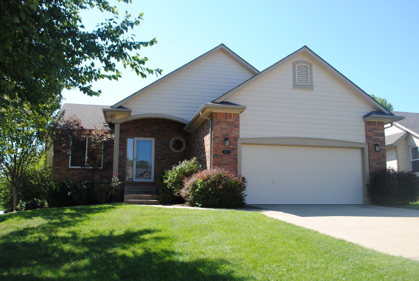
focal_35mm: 33
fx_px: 385
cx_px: 210
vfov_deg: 40.1
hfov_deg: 57.2
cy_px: 140
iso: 100
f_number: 7.1
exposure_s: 1/200
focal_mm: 22
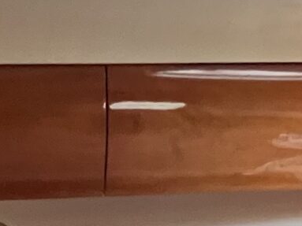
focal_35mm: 87
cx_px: 138
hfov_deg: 22.5
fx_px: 759
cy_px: 541
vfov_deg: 13.0
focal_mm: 1.57
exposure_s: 1/60
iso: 800
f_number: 1.8
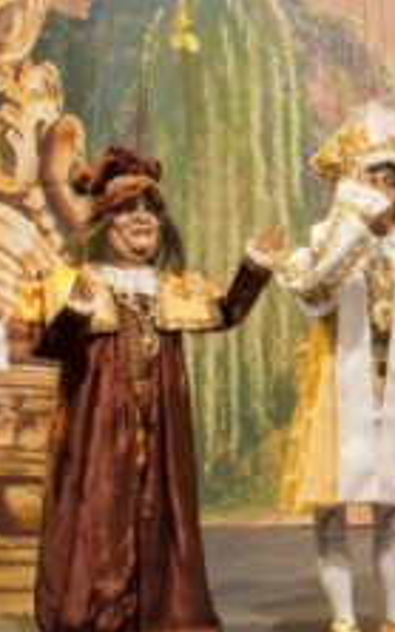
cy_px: 154
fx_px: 2047
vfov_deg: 17.4
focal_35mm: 119
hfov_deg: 10.2
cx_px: 773
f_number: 16
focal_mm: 24
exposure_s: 1
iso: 100
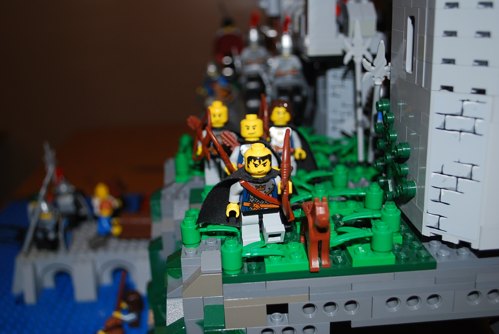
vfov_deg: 34.3
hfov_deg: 49.5
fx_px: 541
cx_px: 250
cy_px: 167
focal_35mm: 39
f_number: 4.5
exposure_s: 1/60
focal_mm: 26
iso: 200
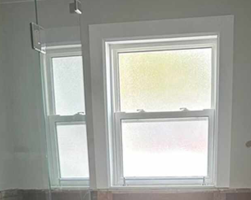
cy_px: 300
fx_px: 483
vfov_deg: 20.2
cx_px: 152
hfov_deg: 29.1
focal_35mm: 65
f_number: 1.78
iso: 320
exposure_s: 1/60
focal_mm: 6.86
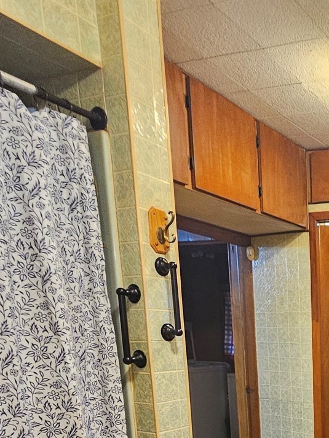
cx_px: 392
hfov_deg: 33.4
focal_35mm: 35
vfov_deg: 44.6
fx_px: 443
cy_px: 439
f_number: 2.2
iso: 640
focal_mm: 2.2
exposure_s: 1/30
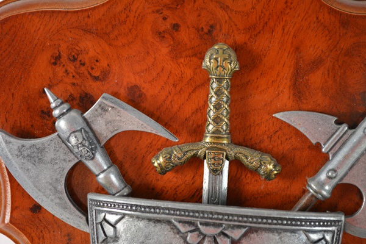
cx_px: 183
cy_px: 122
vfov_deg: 16.6
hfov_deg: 24.6
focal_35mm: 82
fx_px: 839
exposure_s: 1/50
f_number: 5.6
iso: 800
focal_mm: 55
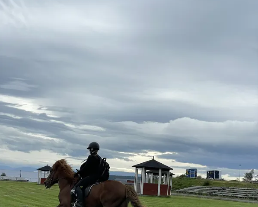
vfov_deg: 22.2
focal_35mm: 68
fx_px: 519
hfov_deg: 27.9
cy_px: 167
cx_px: 129
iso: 25
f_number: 2
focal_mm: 6
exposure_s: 1/1332
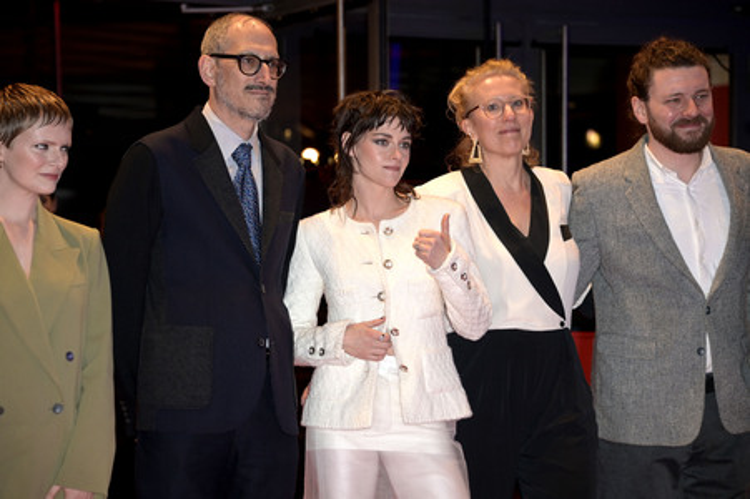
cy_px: 250
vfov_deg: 11.0
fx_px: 2602
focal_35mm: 125
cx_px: 375
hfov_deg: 16.4
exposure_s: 1/200
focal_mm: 125
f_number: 5.6
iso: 1000
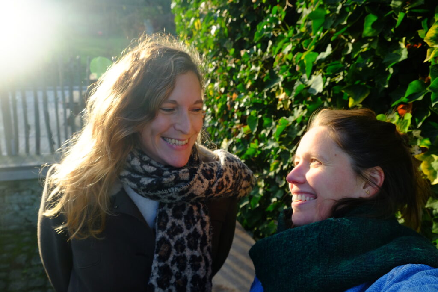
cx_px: 219
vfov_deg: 46.4
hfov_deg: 65.5
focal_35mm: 28
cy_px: 146
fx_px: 341
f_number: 4.5
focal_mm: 18.8
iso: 400
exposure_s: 1/140
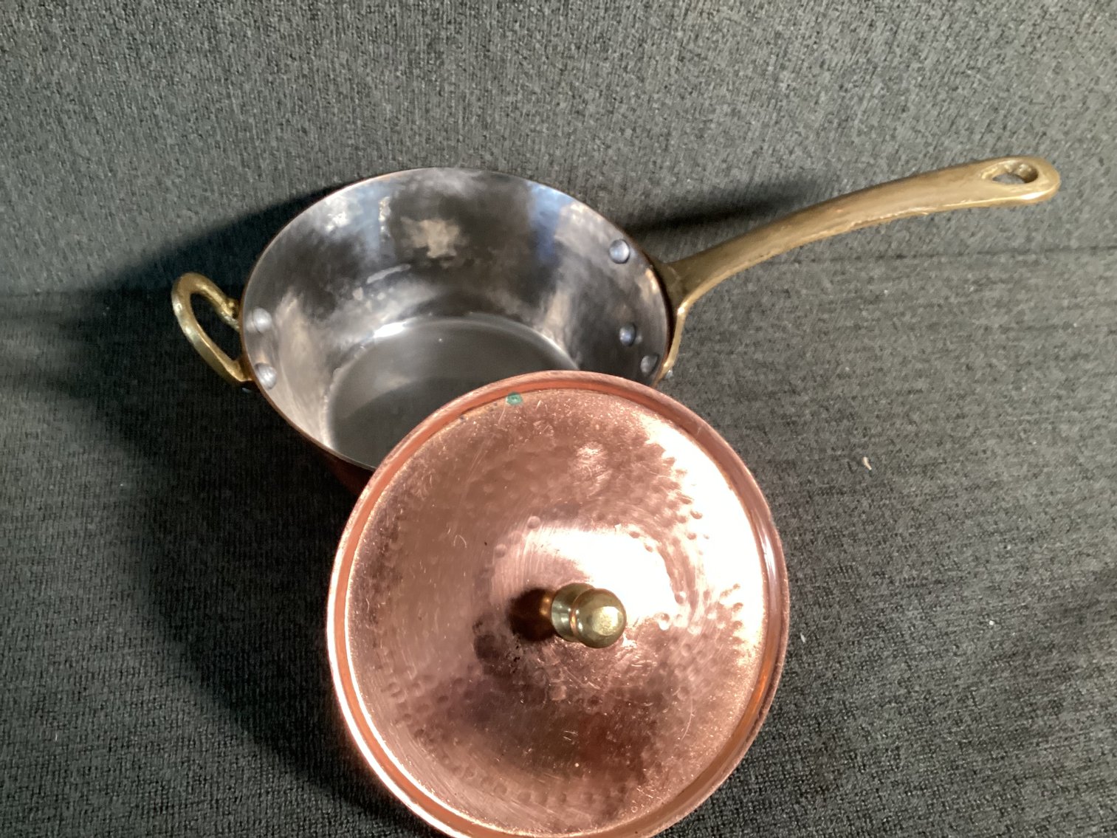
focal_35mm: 31
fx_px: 1000
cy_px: 419
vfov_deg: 45.4
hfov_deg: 58.3
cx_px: 558
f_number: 2.4
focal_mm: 3.3
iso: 320
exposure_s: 1/50
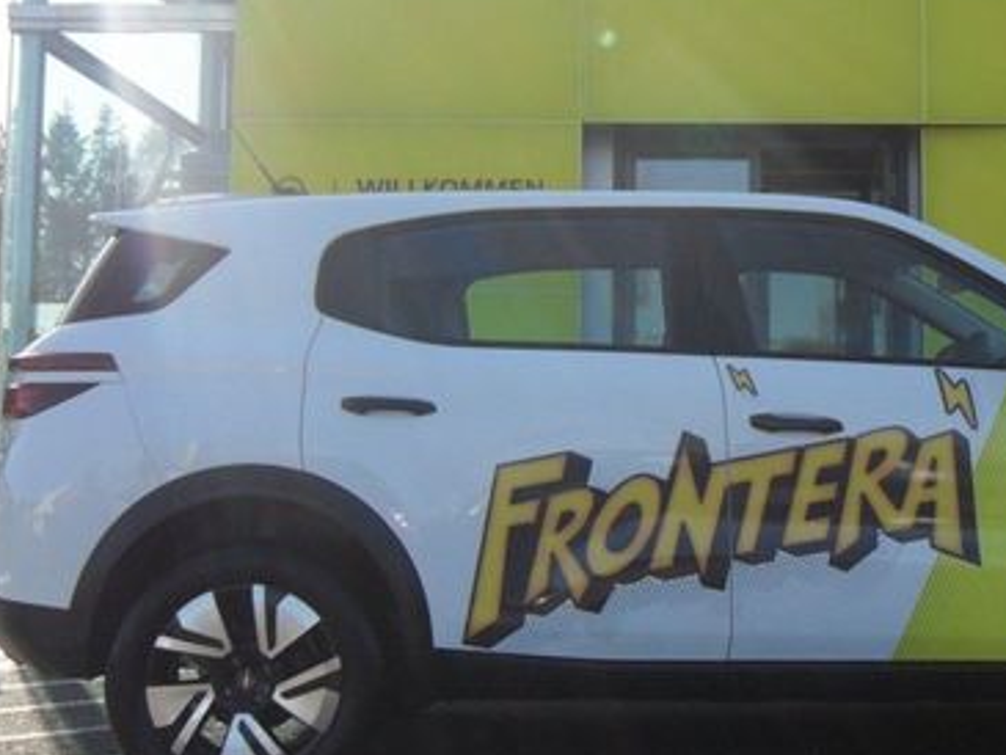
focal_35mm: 46
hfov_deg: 39.9
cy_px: 198
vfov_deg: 31.0
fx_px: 1337
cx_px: 772
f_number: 3.4
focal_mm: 5
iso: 80
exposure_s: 1/500
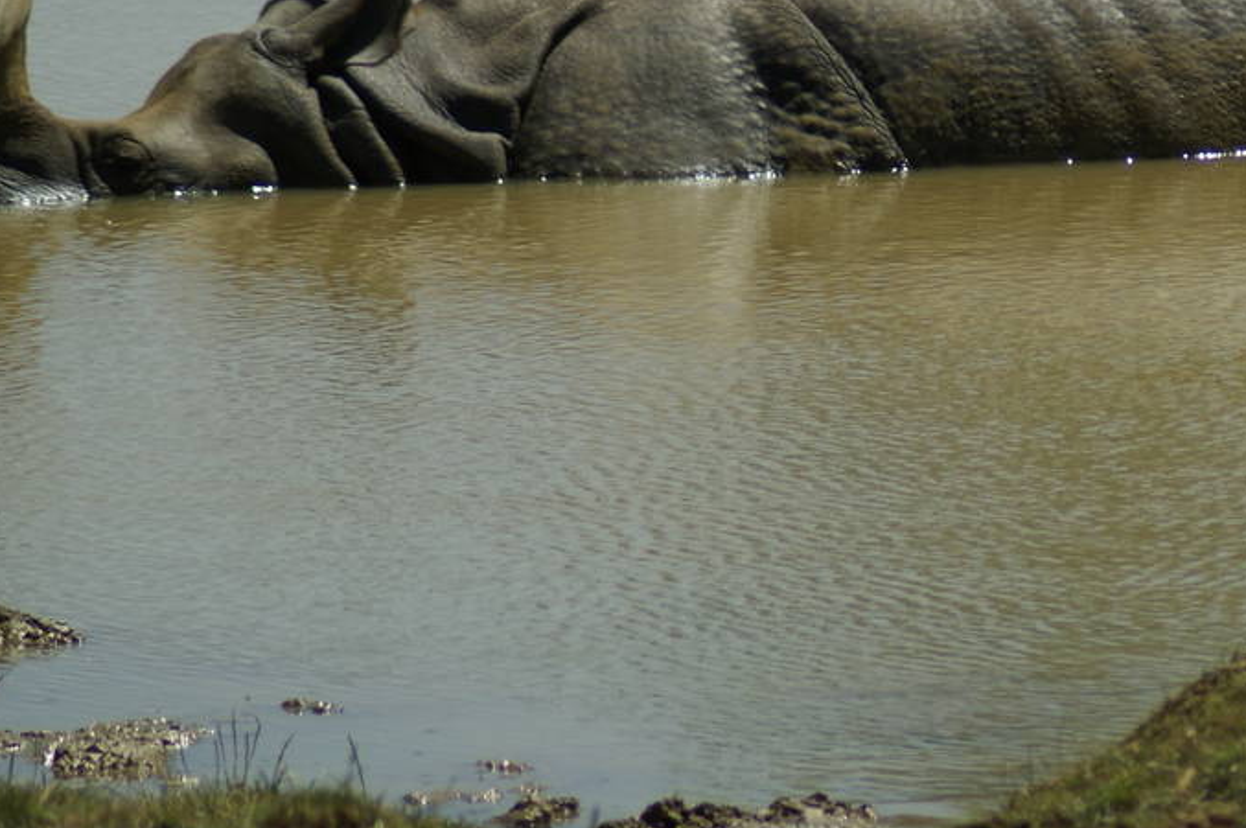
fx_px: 36790
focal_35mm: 1064
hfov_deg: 1.9
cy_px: 179
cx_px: 904
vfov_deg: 1.3
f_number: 5.6
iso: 100
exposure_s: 1/1250
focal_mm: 300
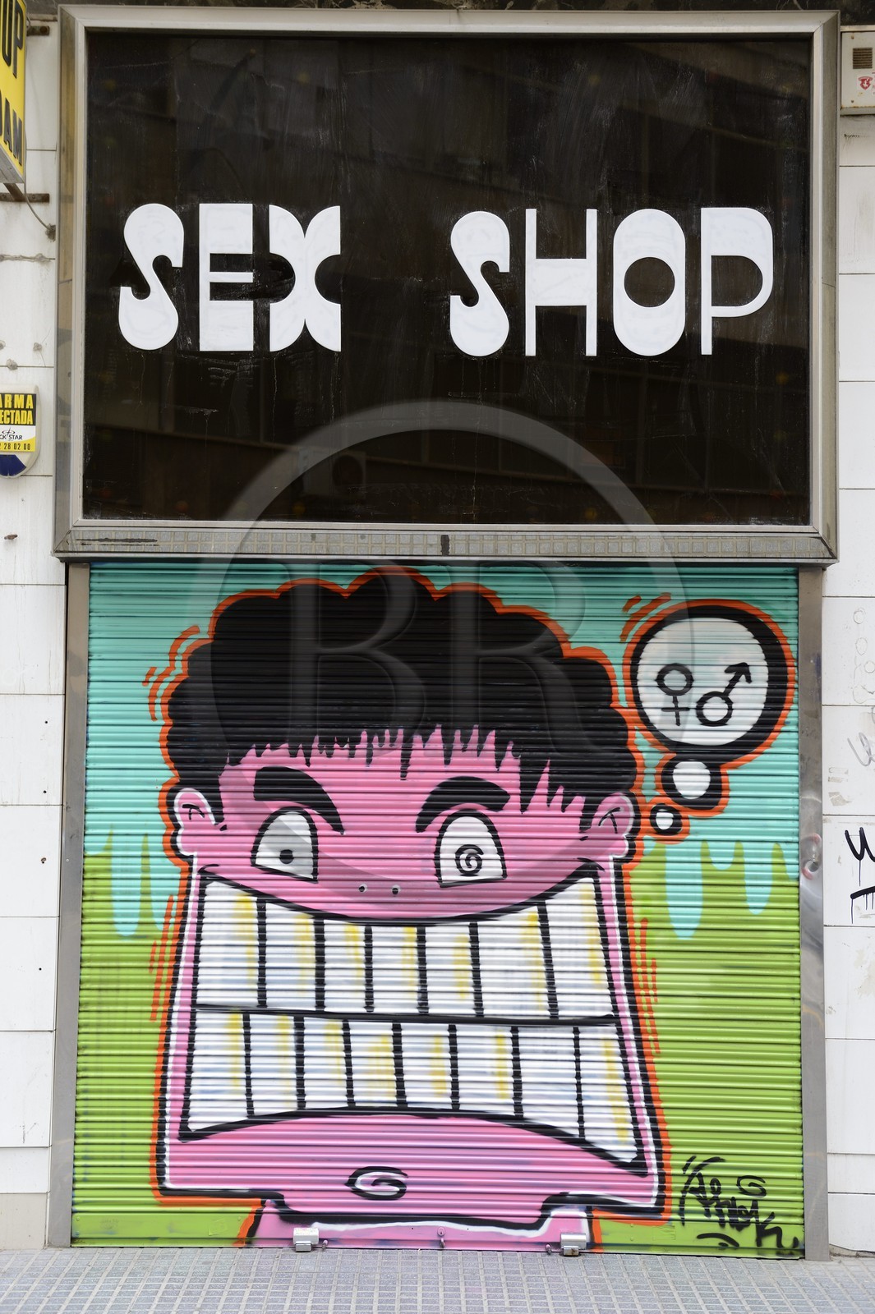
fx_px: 1825
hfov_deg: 27.0
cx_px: 438
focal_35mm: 50
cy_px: 657
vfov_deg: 39.6
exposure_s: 1/50
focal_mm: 50
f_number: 4
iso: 400
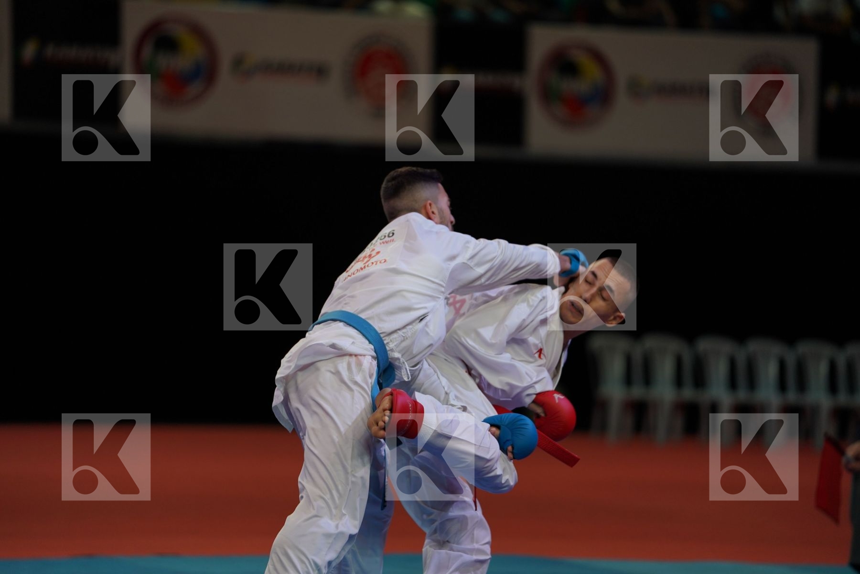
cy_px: 287
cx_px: 430
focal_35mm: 200
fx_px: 4777
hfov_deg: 10.3
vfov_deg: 6.9
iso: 400
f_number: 2.8
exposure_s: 1/1000
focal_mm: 200
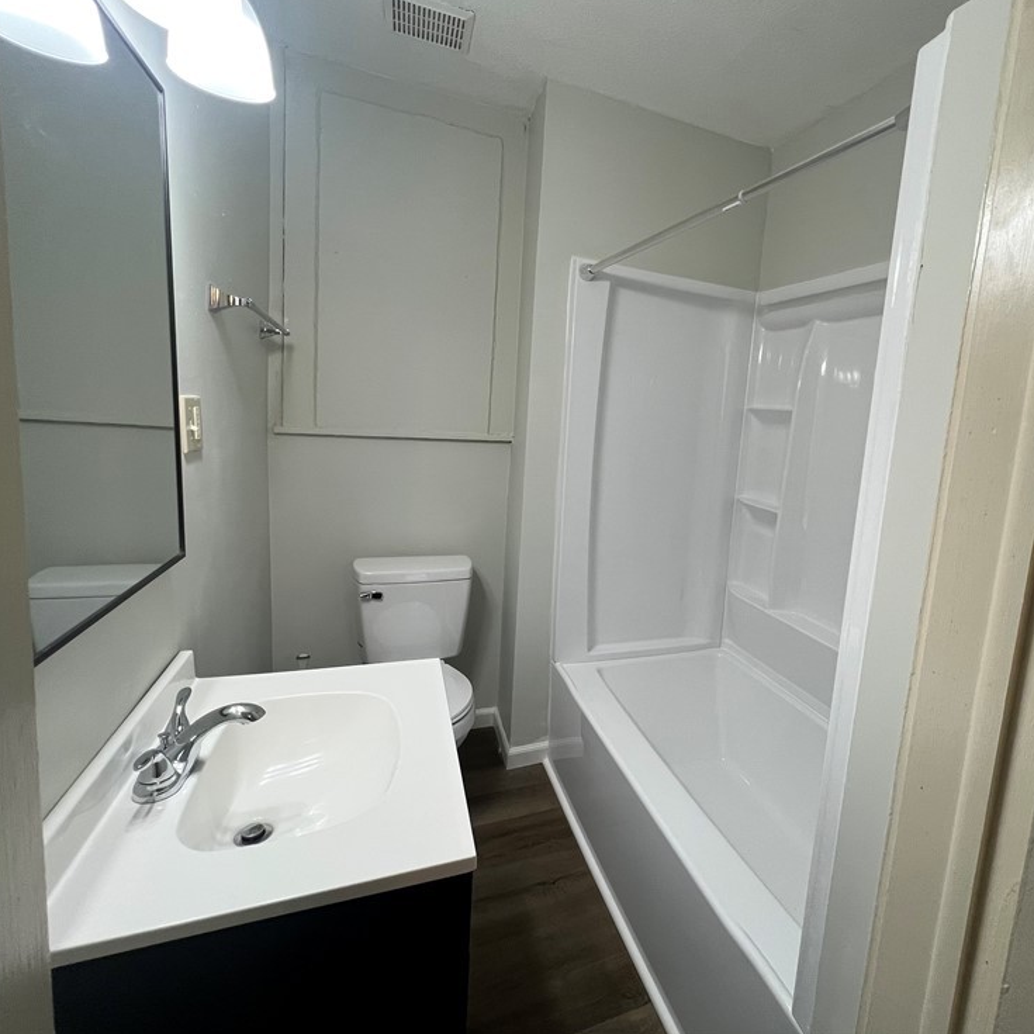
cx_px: 639
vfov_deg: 87.4
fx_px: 541
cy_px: 499
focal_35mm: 16
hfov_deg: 85.9
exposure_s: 1/120
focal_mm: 1.57
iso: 125
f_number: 1.8
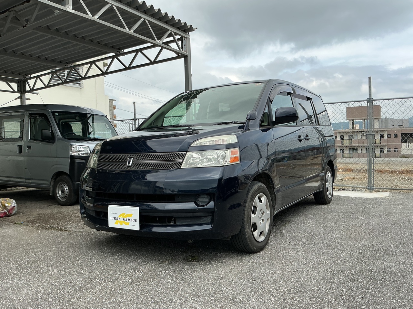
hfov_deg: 61.7
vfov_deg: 48.2
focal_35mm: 29
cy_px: 154
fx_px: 346
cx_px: 206
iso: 25
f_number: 1.8
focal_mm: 3
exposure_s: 1/1675
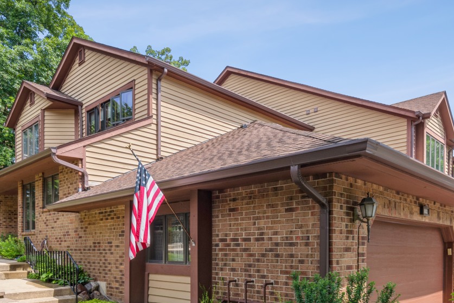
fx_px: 366
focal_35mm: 29
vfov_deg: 44.0
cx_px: 222
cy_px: 214
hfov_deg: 63.6
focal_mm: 15
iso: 100
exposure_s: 1/20
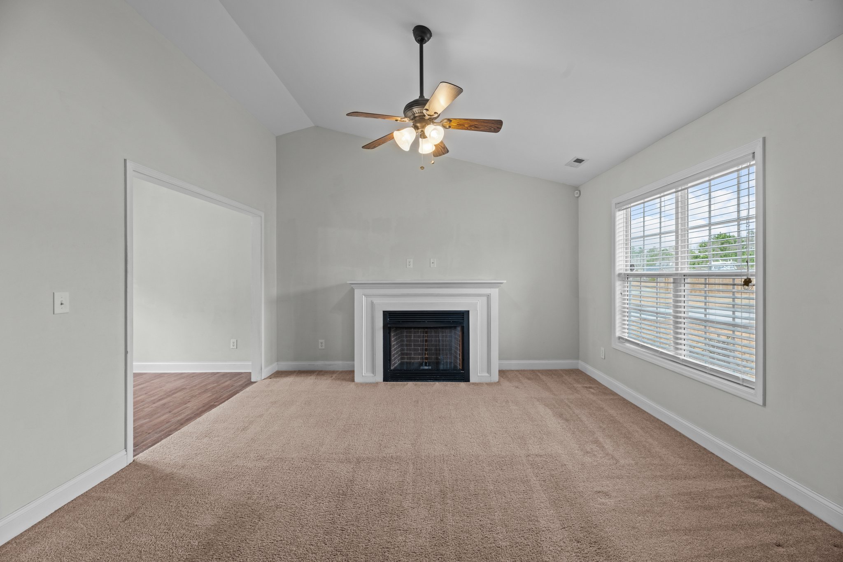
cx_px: 422
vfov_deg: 81.2
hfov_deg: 104.3
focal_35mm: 14
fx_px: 328
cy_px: 281
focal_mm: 14
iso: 640
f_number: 9
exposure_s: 1/3
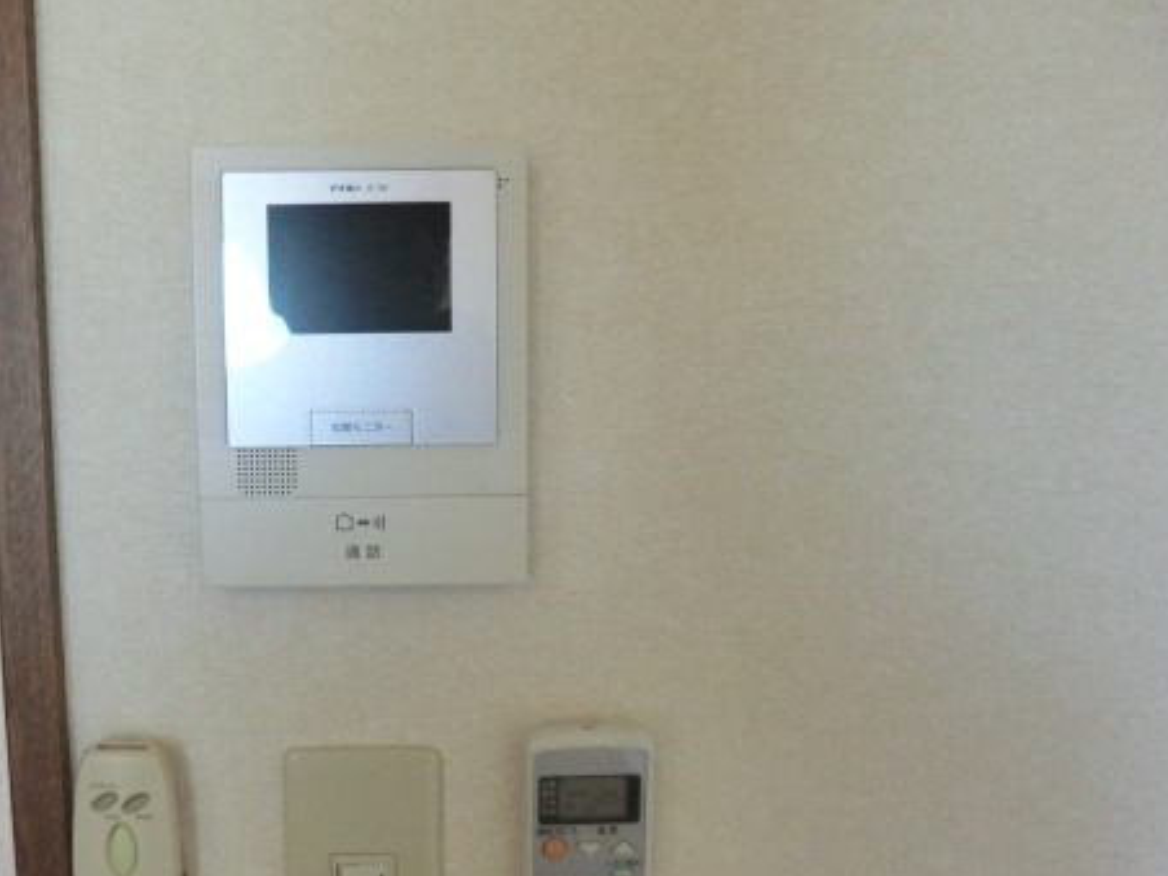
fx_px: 1147
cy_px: 532
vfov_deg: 41.6
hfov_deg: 52.7
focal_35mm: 34
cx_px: 370
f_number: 3.2
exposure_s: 1/60
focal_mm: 4.3
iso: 320
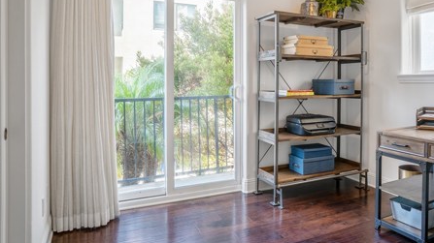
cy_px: 87
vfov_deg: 42.4
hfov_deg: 68.0
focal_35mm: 27
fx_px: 311
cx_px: 288
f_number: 8
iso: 200
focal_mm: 18
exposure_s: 1/100
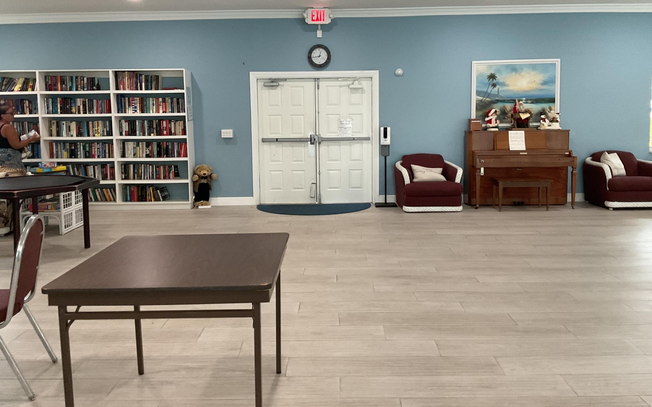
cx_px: 327
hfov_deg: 61.2
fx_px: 551
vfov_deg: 40.5
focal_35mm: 31
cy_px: 174
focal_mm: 3
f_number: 1.8
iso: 80
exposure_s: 1/60
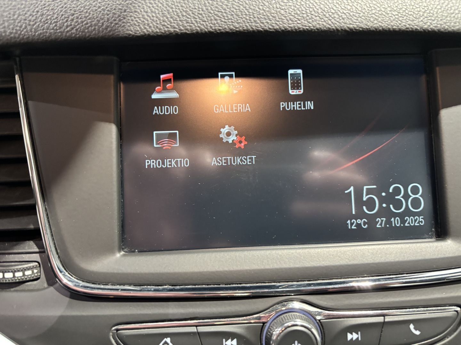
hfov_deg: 67.3
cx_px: 230
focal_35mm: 26
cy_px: 172
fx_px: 346
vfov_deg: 53.1
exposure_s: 1/50
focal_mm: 5.96
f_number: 1.6
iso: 400
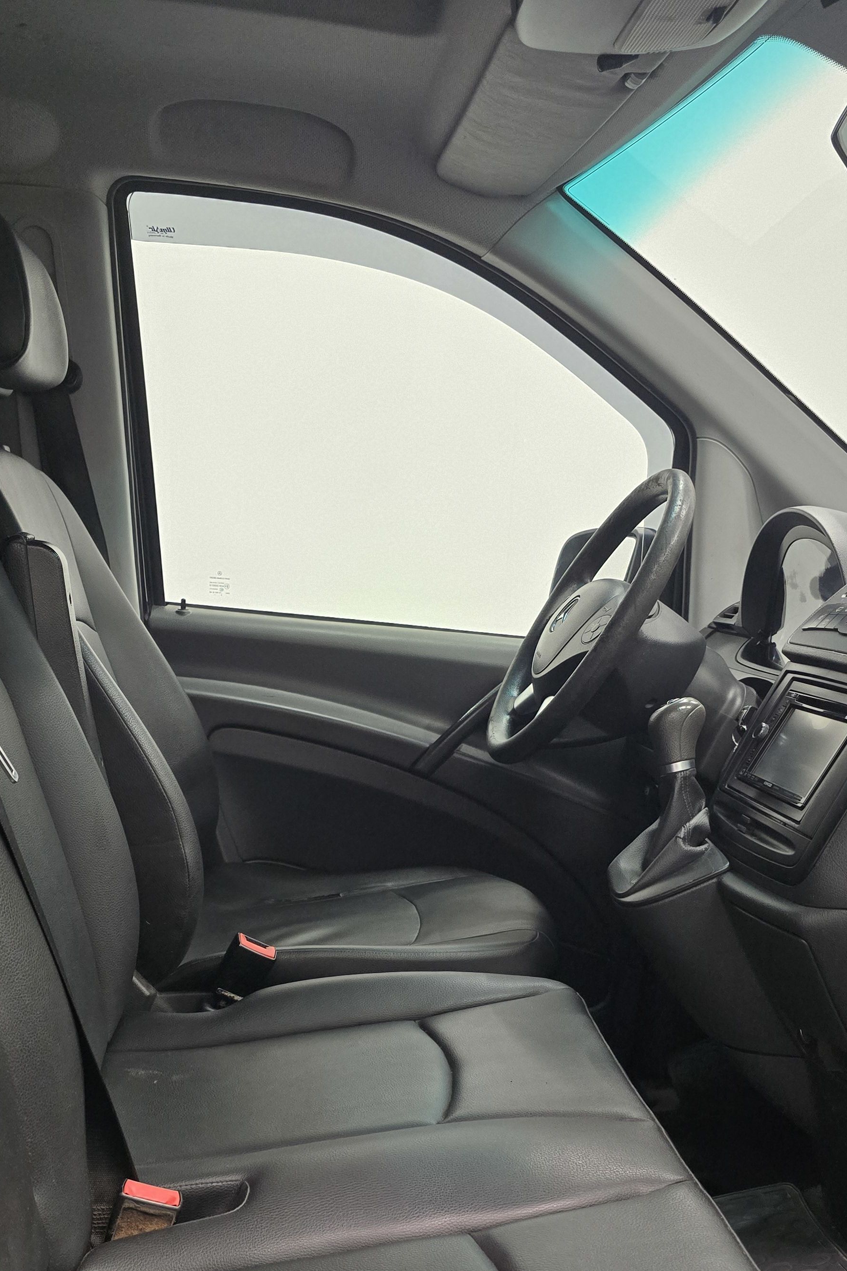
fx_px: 1270
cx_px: 364
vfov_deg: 50.9
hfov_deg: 36.8
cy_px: 955
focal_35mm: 36
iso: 800
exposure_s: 1/100
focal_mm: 6.3
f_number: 1.7
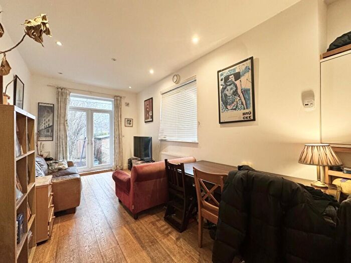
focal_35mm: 14
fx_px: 142
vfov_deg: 85.7
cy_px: 132
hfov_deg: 102.1
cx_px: 176
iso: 200
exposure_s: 1/50
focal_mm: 2.22
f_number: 2.2
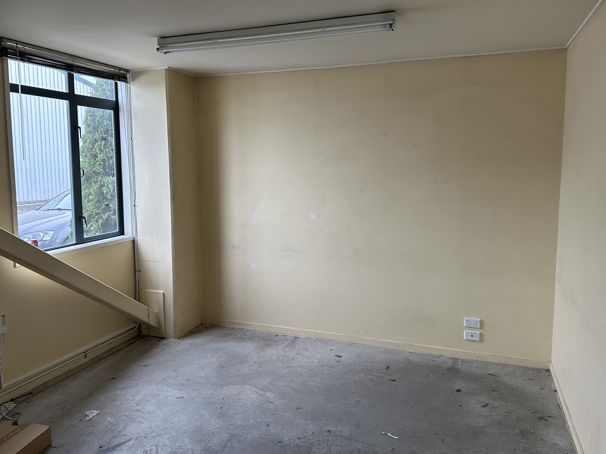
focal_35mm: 27
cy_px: 203
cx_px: 298
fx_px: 473
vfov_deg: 51.3
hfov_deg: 65.3
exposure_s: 1/121
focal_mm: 6.86
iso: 200
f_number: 1.78
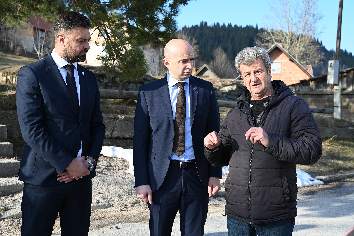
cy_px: 118
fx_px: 423
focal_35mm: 43
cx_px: 177
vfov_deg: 31.2
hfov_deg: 45.4
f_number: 5.6
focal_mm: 43
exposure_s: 1/250
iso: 160
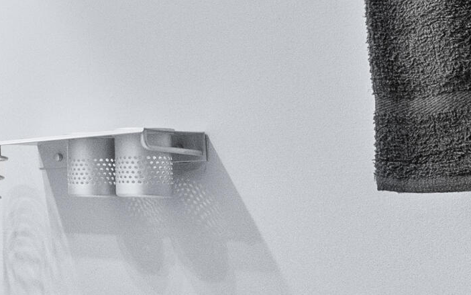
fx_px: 783
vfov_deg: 21.3
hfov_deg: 23.0
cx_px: -323
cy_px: 109
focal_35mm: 61
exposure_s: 1/100
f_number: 8
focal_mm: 14
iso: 12800
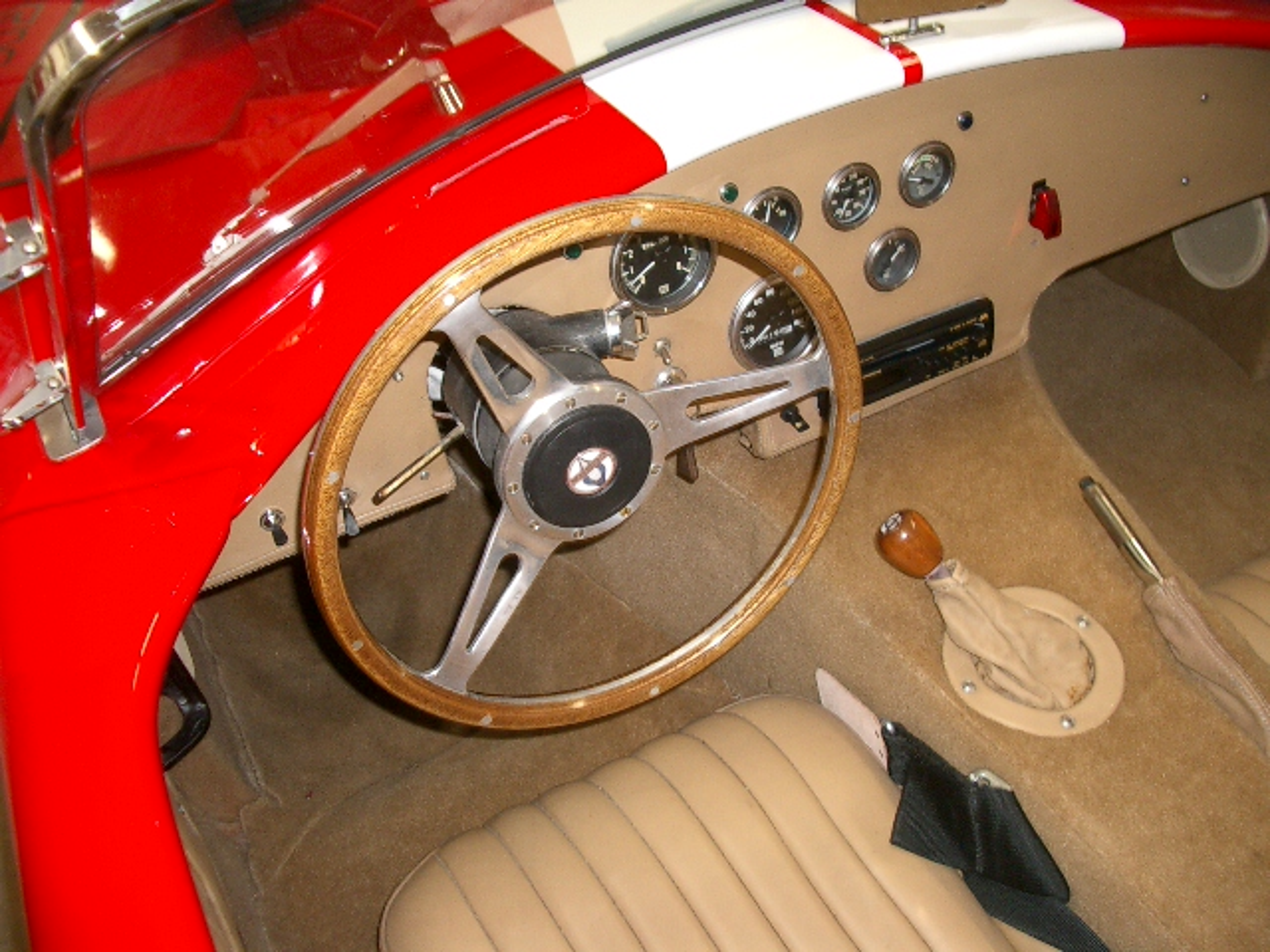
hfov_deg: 52.6
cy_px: 476
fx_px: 1284
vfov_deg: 40.7
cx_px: 635
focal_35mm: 35
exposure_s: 1/40
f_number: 2.6
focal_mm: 5.8
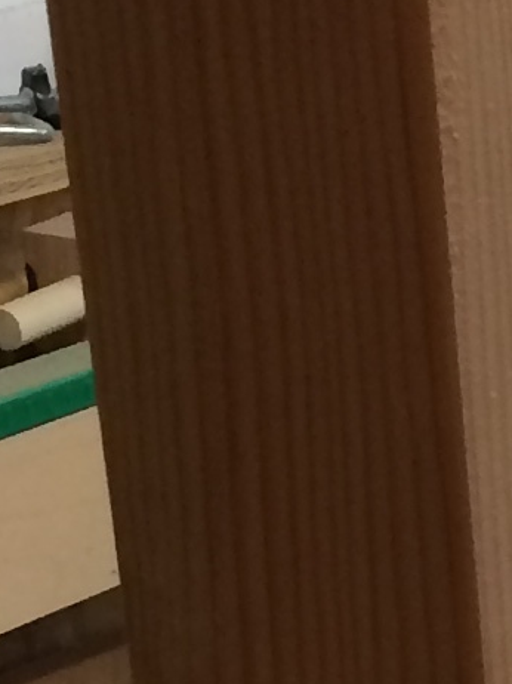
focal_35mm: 212
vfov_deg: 8.9
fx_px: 4185
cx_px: 1416
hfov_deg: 6.5
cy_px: 1248
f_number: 2.2
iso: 64
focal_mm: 4.12
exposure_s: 1/30
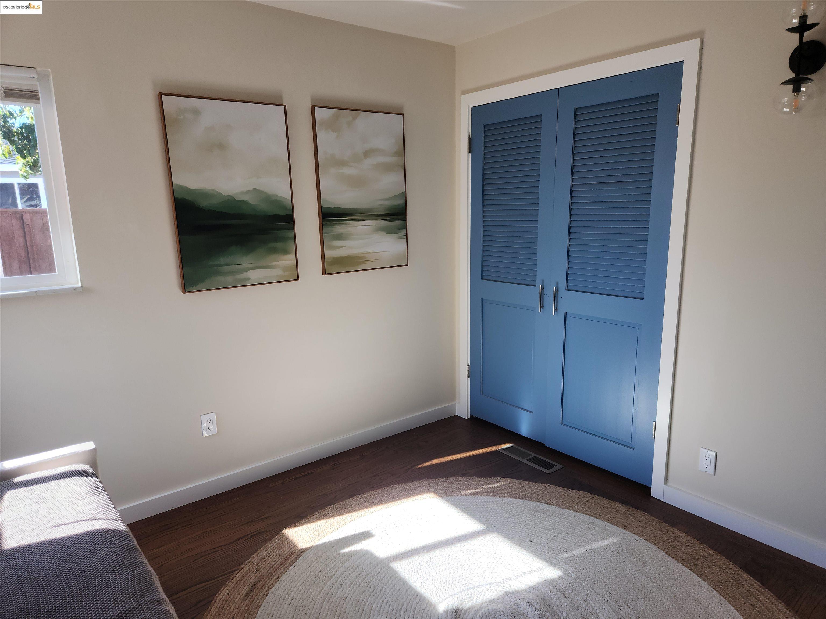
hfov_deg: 73.9
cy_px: 310
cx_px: 413
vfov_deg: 58.9
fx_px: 549
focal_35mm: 23
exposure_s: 1/120
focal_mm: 5.4
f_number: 1.8
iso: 40
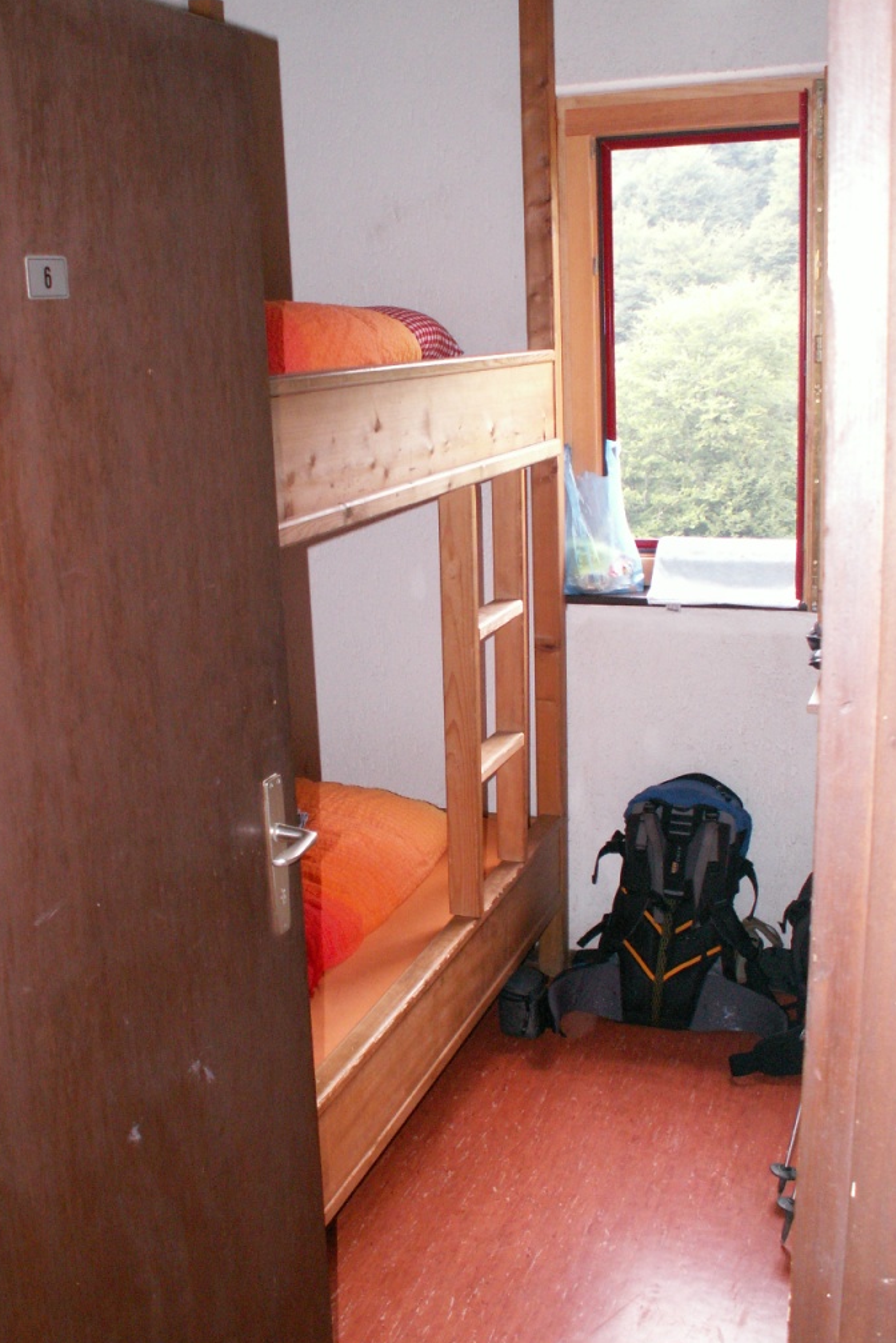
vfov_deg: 51.9
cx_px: 401
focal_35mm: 37
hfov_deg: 35.9
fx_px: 1380
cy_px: 675
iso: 160
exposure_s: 1/50
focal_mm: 5.86
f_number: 2.8
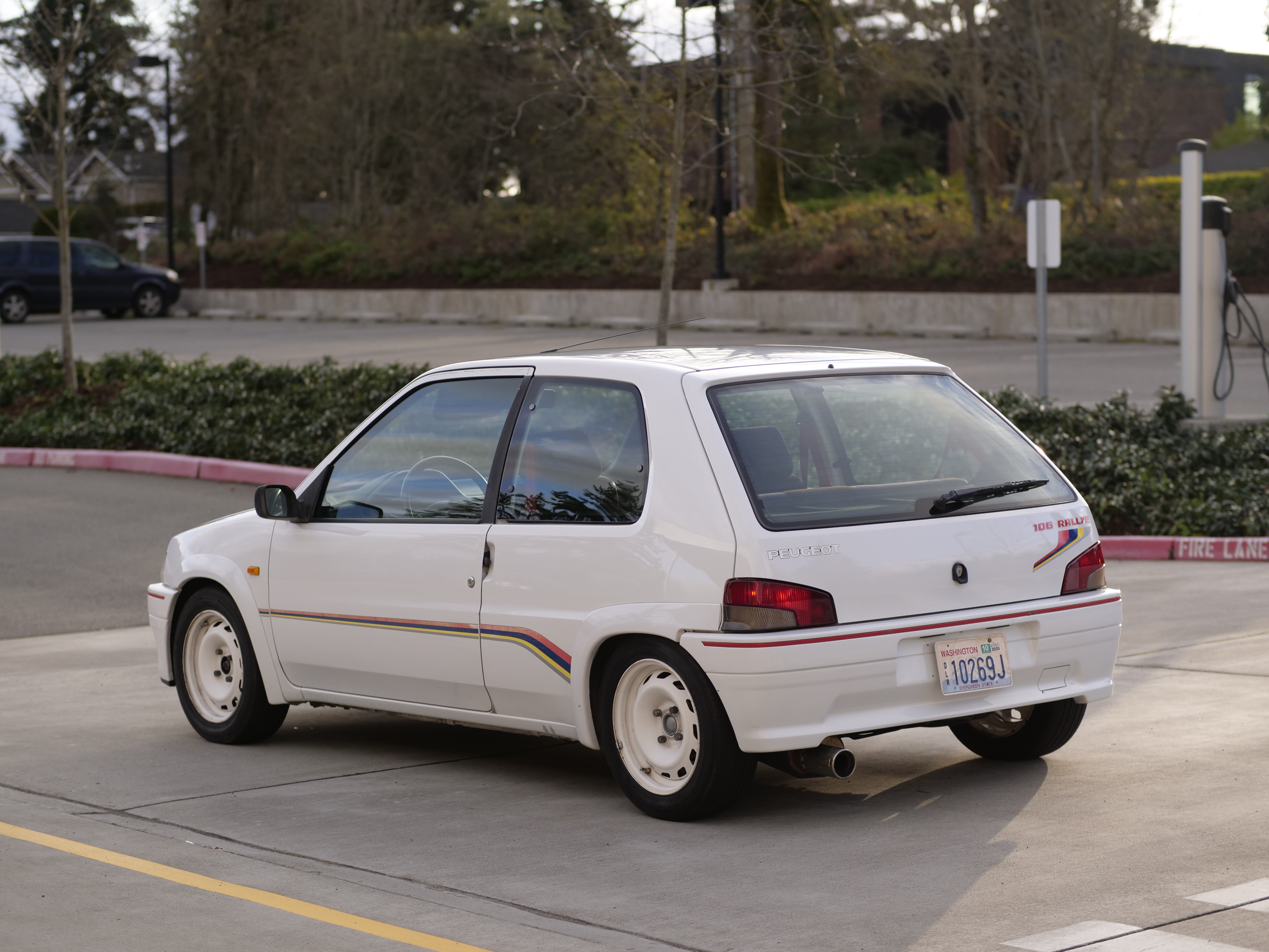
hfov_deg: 22.8
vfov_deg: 17.2
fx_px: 3153
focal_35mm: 86
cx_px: 634
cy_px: 476
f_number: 2
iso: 200
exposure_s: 1/2000
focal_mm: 43
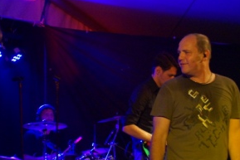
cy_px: 85
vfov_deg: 20.9
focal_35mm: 65
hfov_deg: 30.9
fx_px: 434
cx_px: 112
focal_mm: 28
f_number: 4
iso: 3200
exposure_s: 1/160
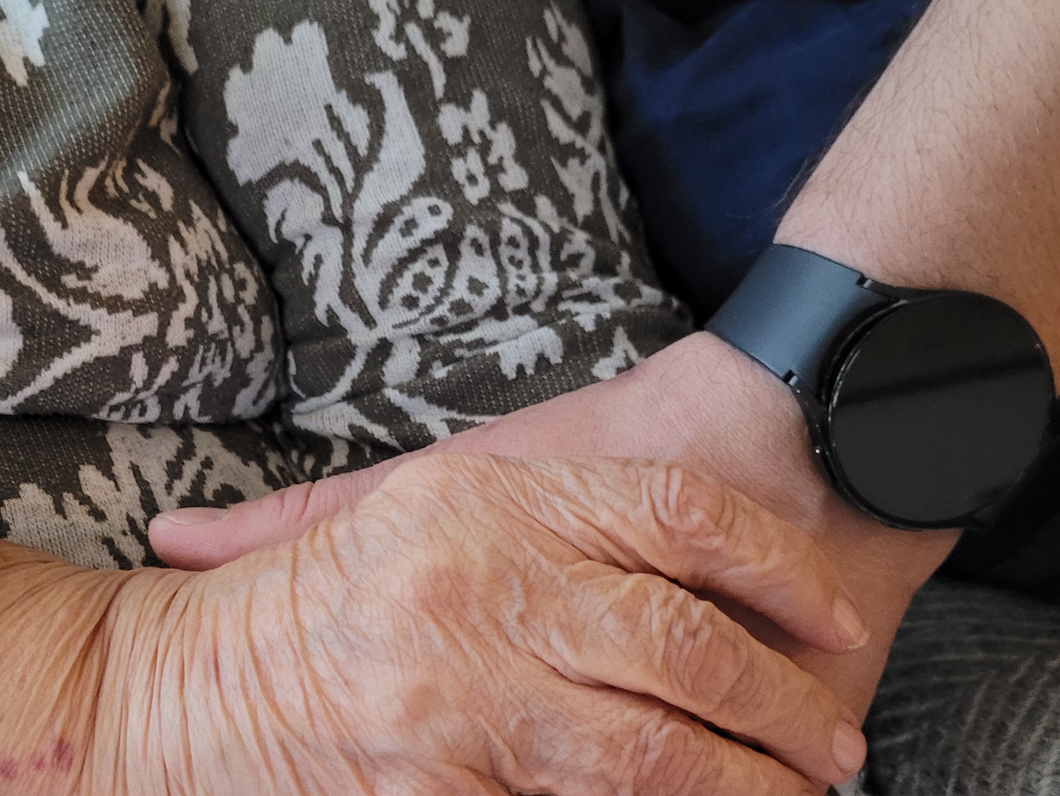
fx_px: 1439
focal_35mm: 47
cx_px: 399
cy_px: 690
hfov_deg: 40.2
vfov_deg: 29.8
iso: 1250
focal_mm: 5.4
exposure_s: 1/25
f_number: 1.8
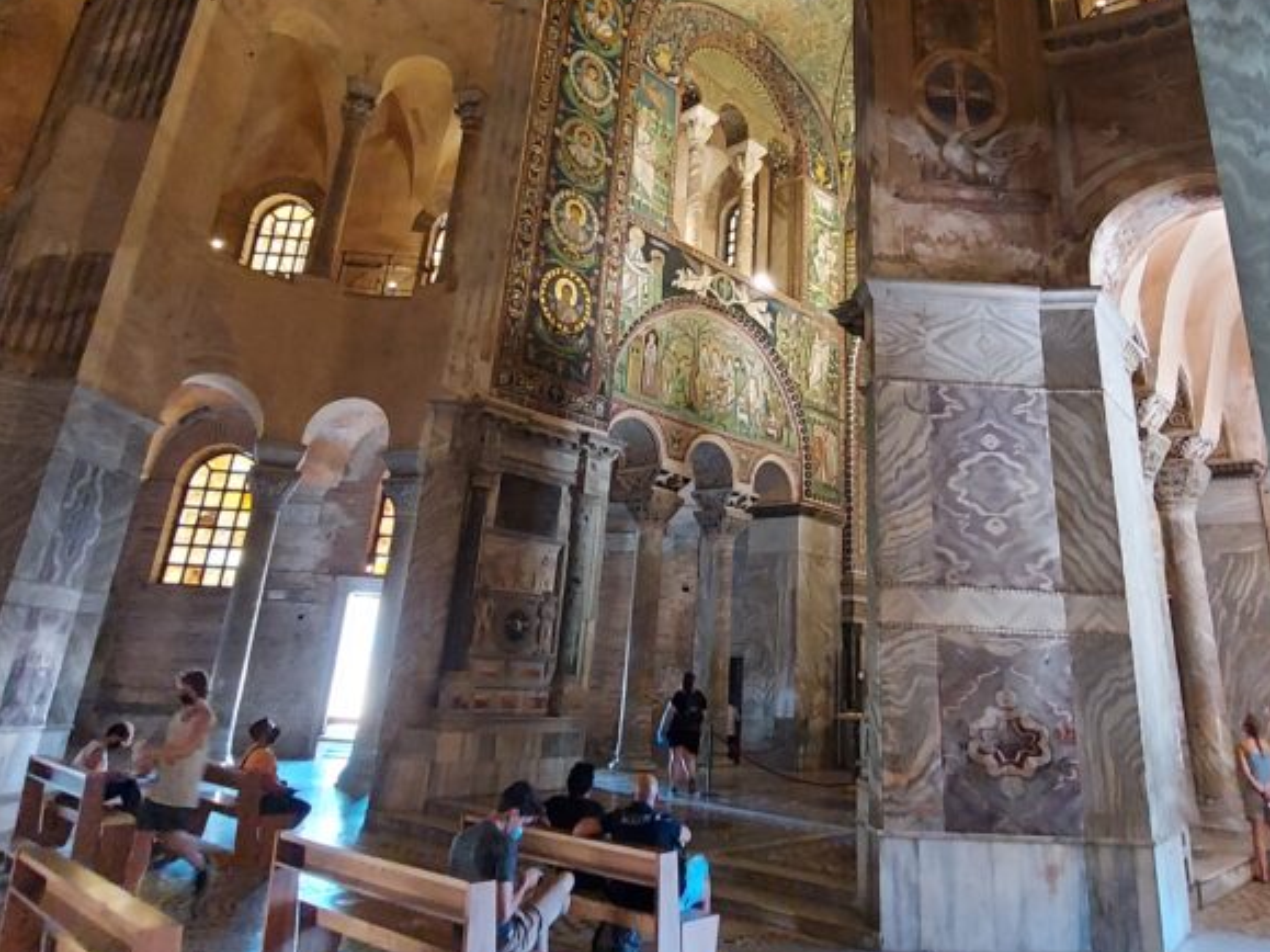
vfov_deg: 57.6
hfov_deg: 73.5
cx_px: 733
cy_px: 318
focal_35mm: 23
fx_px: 844
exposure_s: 1/25
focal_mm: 1.74
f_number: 2.2
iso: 500
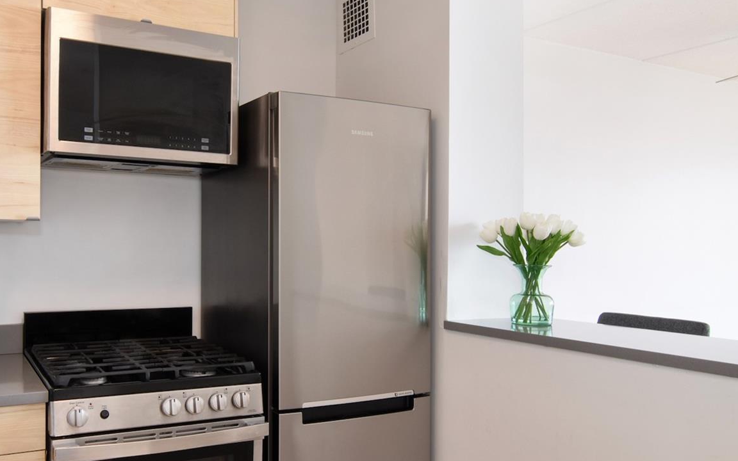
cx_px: 243
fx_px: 602
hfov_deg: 61.5
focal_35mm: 30
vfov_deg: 42.0
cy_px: 237
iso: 500
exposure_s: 1/40
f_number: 11
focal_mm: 11
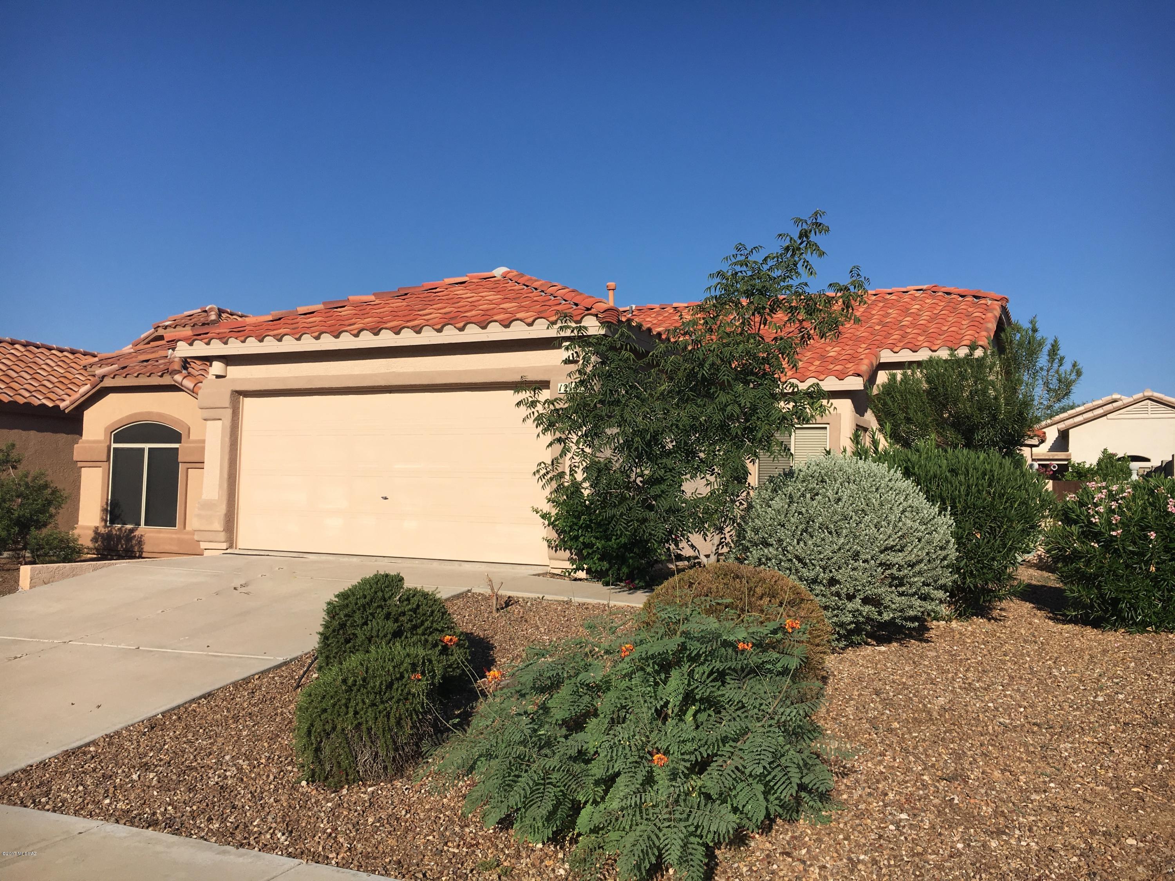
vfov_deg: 48.2
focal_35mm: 29
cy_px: 440
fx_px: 984
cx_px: 588
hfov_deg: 61.7
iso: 25
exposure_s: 1/2653
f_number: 2.2
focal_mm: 4.15
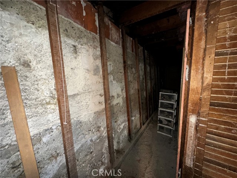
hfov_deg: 102.1
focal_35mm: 14
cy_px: 89
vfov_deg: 85.7
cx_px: 118
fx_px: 96
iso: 320
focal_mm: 2.22
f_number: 2.2
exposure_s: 1/30
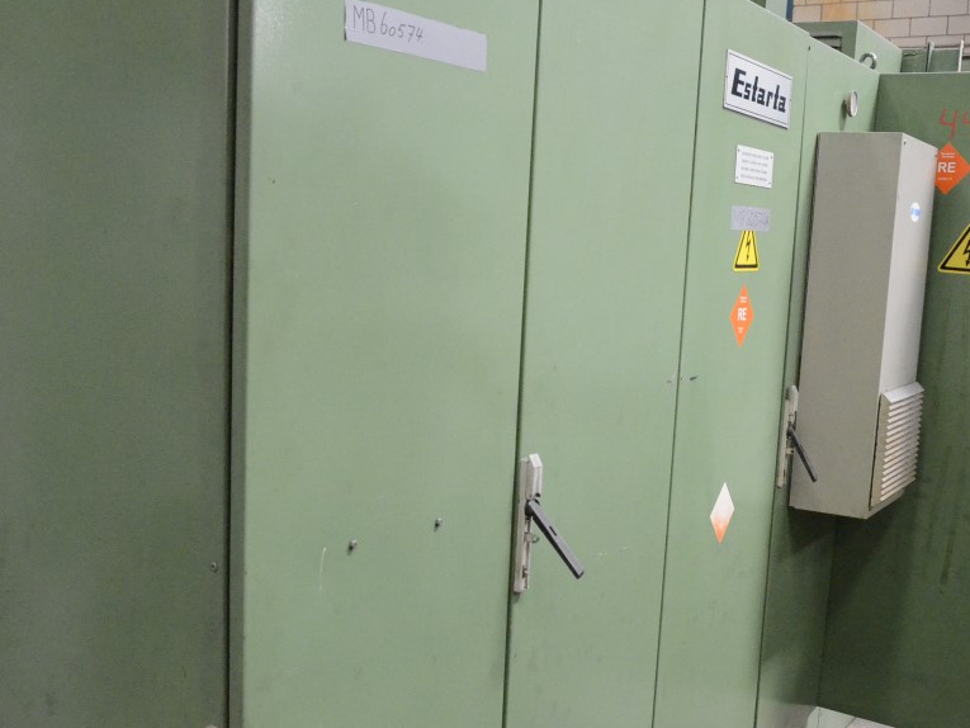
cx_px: 557
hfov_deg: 42.0
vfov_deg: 32.1
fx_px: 1261
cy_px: 443
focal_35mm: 45
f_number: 7.1
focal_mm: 22
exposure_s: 1/200
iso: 6400
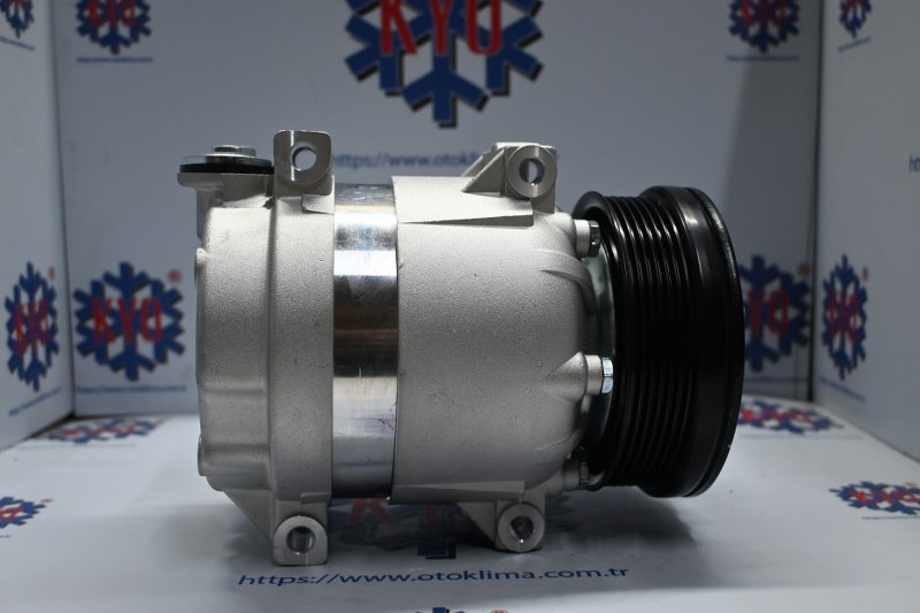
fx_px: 958
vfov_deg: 35.5
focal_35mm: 38
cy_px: 306
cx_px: 460
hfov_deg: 51.3
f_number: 4.2
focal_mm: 25
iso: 720
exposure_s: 1/125
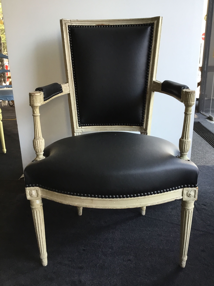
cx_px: 107
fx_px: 256
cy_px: 143
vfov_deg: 58.4
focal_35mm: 31
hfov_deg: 45.4
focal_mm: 3.3
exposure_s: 1/33
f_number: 2.4
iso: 50
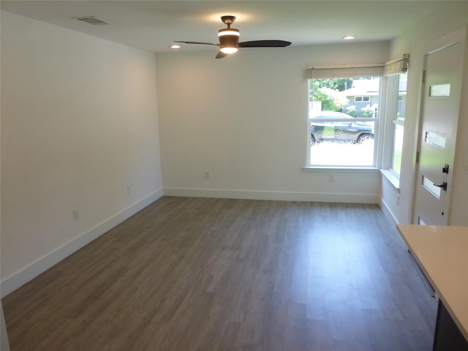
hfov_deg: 69.4
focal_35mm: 25
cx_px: 234
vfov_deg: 54.9
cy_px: 176
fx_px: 338
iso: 200
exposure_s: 1/60
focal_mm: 4.5
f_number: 3.1
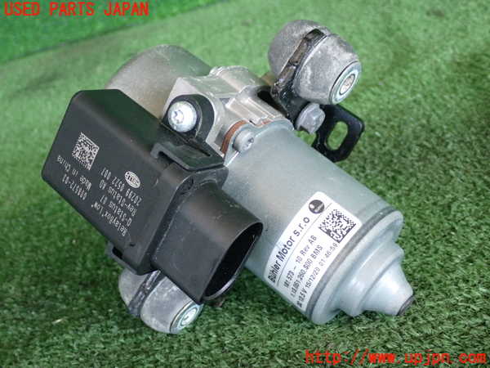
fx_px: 764
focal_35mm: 54
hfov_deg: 35.5
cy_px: 184
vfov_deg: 27.0
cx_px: 245
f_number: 3.3
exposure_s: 1/125
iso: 800
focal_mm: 9.65
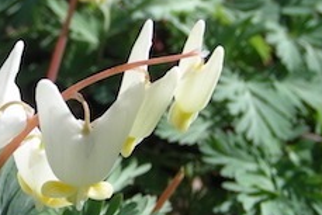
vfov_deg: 14.1
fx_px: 868
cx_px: 82
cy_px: 46
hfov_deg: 20.8
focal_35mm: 97
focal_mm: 6.3
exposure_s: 1/226
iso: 50
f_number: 4
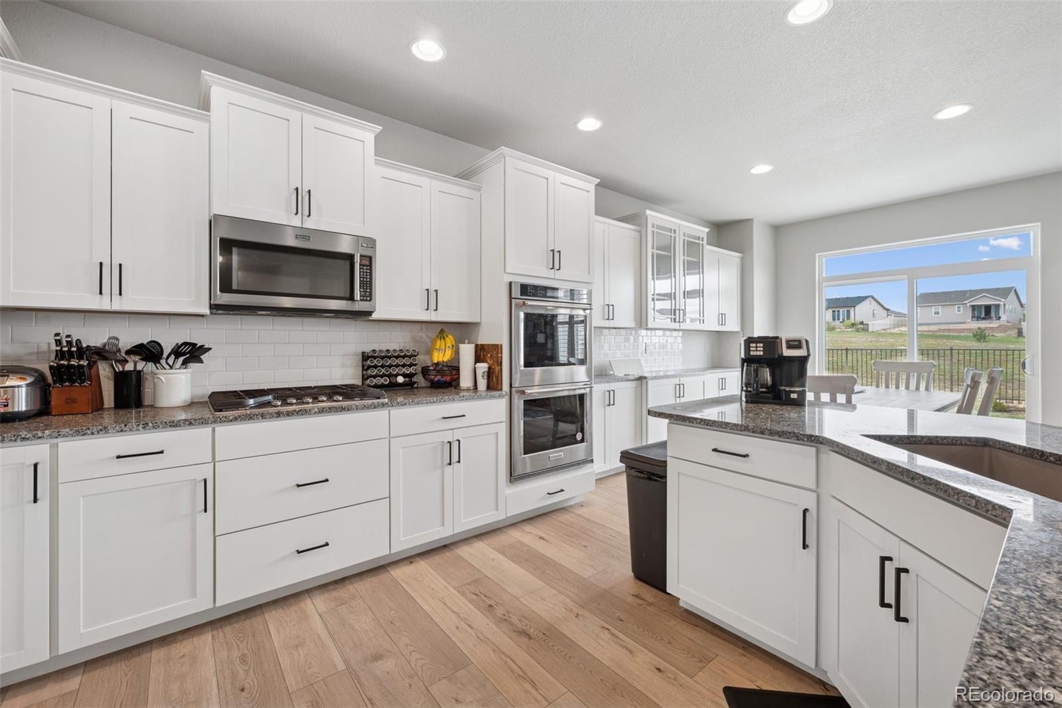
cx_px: 531
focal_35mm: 15
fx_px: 442
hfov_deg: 100.4
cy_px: 354
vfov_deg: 77.3
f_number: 11
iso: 100
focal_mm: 15
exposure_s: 1/2.5
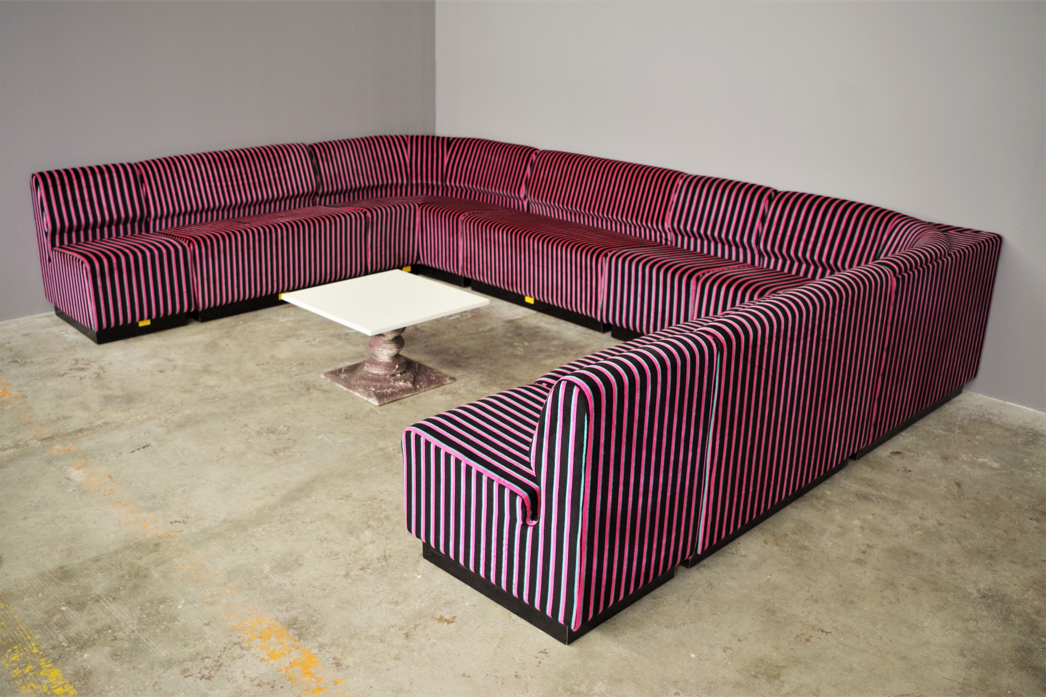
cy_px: 348
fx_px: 901
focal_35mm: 31
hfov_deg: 60.3
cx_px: 523
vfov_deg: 42.3
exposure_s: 1/60
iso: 400
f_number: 4
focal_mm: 21.25
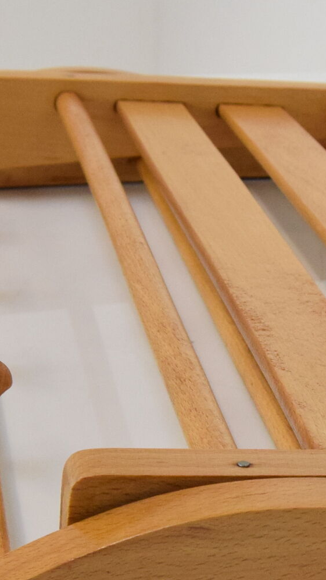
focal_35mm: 109
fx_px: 1668
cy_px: 403
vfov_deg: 19.6
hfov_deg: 11.1
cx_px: 274
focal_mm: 23
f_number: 8
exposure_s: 1/250
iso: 1600
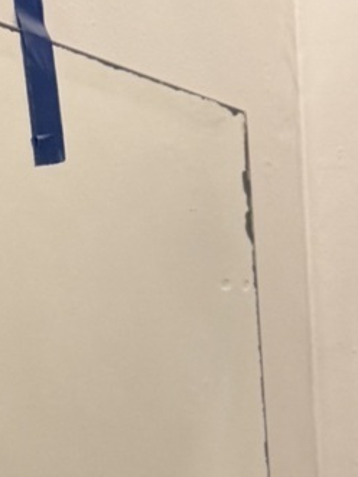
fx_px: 2304
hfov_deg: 8.2
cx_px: 821
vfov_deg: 9.9
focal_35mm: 167
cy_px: 1261
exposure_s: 1/120
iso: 160
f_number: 1.78
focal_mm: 6.76
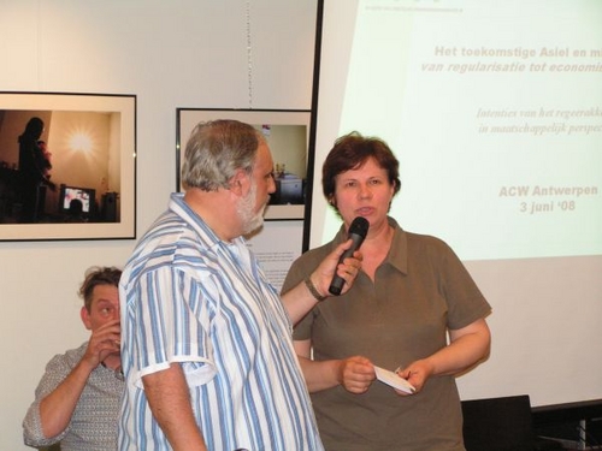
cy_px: 226
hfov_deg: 16.7
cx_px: 301
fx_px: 2052
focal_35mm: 118
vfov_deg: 12.6
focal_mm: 19.6
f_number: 3.2
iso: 200
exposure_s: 1/125
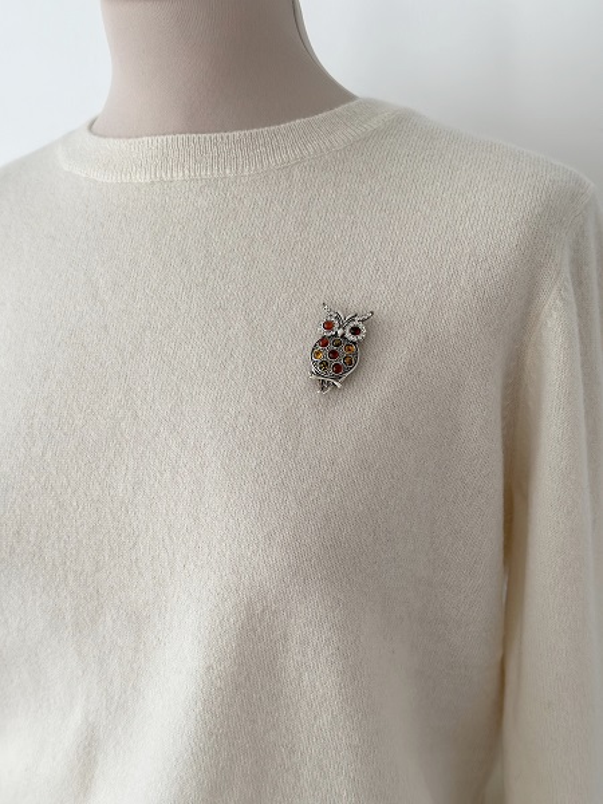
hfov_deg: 30.3
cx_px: 302
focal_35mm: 48
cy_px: 402
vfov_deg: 39.7
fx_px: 1115
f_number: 1.8
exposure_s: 1/555
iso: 80
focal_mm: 6.9
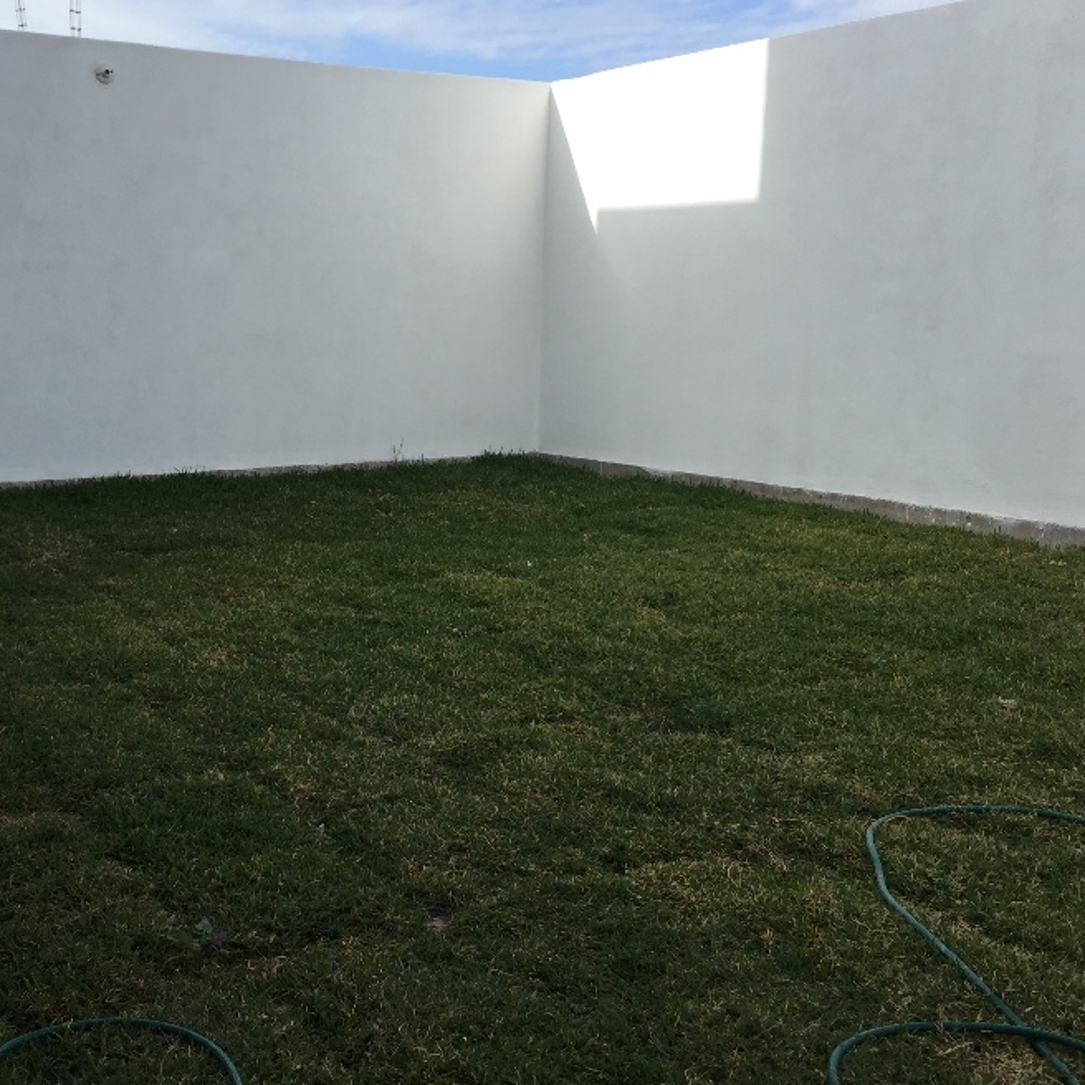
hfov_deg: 41.4
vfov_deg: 41.9
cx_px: 370
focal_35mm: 40
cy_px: 531
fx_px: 1418
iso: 32
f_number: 2.2
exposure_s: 1/1364
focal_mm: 4.15
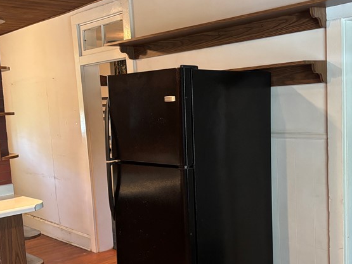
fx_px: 488
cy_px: 168
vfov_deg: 30.1
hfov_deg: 39.6
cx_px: 195
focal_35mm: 48
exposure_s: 1/40
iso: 500
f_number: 1.6
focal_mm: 5.96
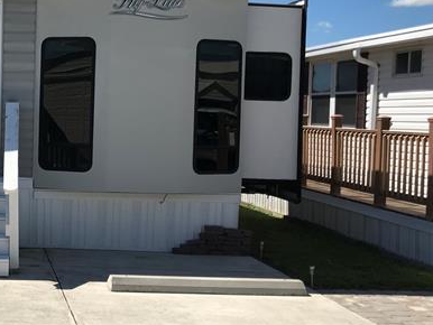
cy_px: 136
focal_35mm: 58
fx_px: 726
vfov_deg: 25.2
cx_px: 21
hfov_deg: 31.2
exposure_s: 1/3831
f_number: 1.8
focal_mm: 3.99
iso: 20
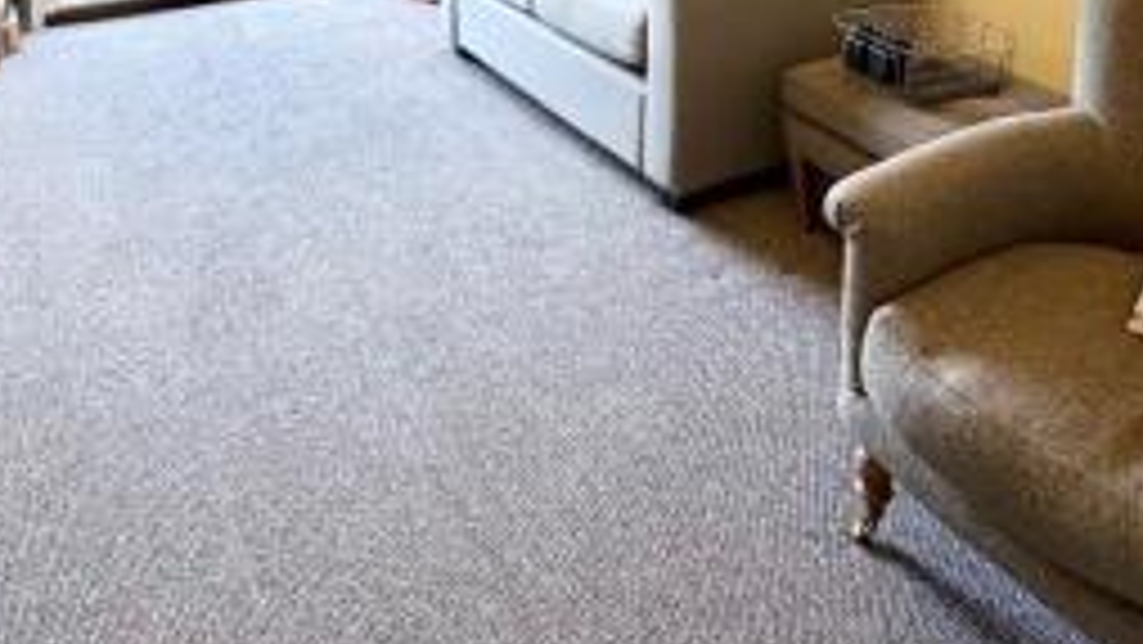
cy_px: -254
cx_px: 596
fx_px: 1061
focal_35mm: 35
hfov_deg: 56.6
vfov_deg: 26.8
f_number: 2.2
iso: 125
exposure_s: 1/100
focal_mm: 2.22
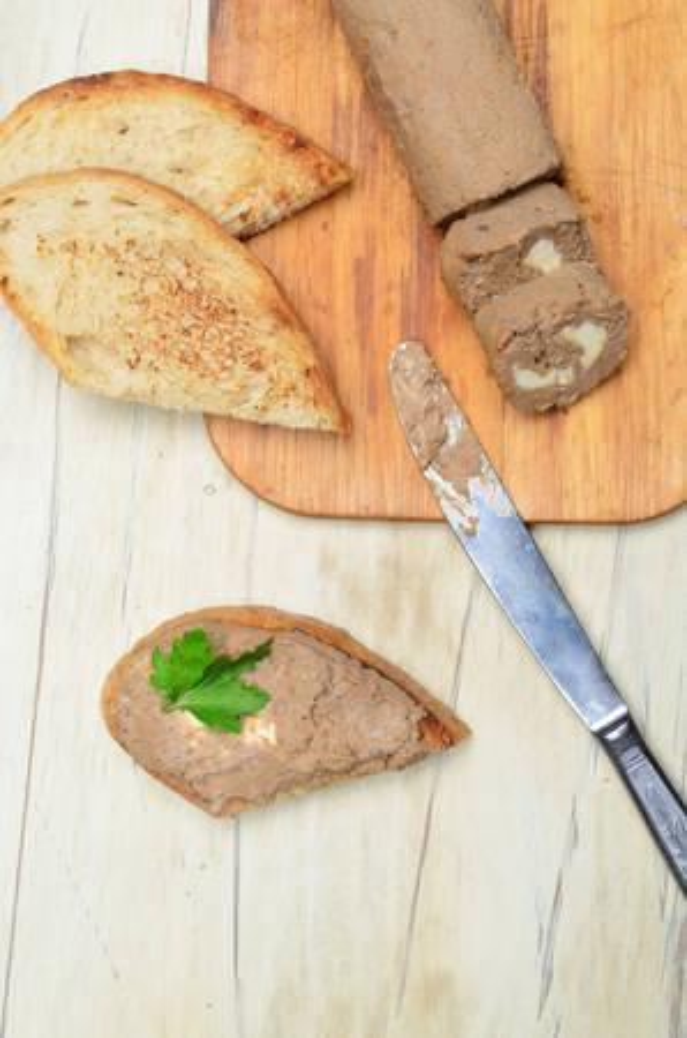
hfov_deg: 27.9
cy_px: 519
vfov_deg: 41.2
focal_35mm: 48
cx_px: 344
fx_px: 1380
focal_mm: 32
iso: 100
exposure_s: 1/160
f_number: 8
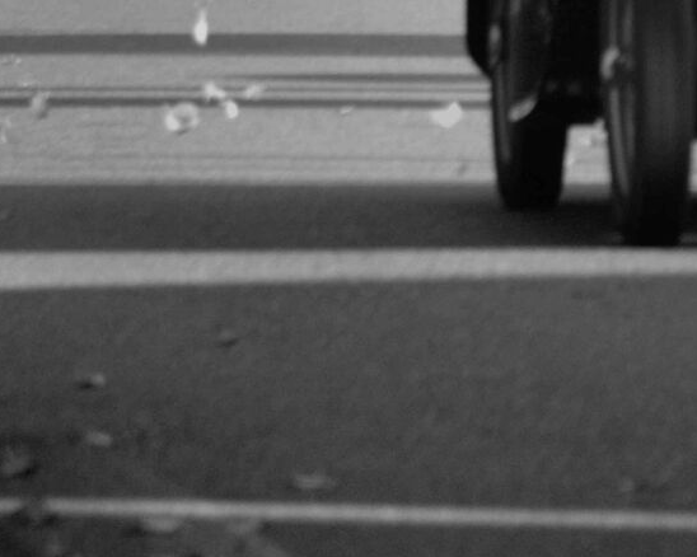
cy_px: -313
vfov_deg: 1.9
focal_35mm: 821
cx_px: 968
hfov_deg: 2.4
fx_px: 16931
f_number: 5.6
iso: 100
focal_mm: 133
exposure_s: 1/320
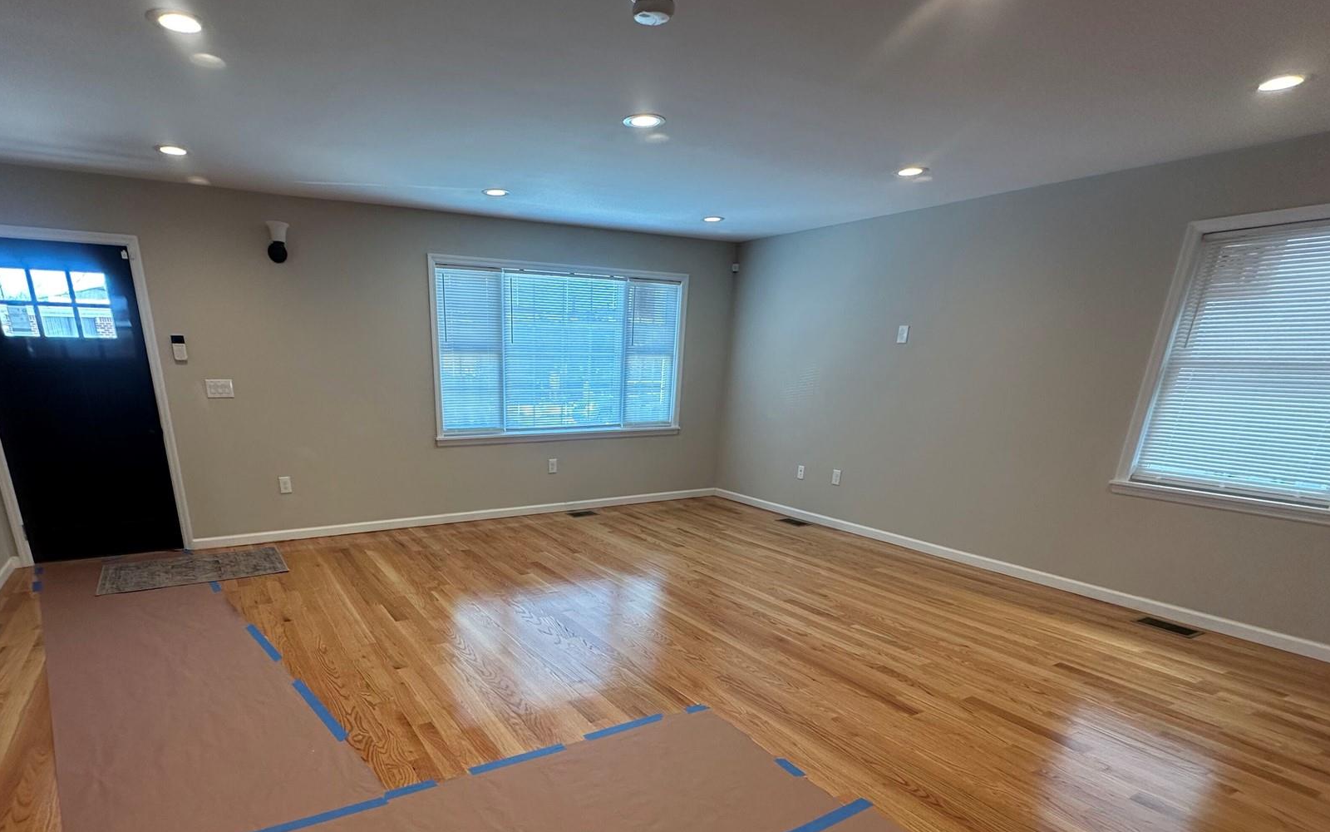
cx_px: 567
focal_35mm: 19
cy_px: 607
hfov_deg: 87.4
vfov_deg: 59.4
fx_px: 689
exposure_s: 1/120
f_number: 2.2
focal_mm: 2.22
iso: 160
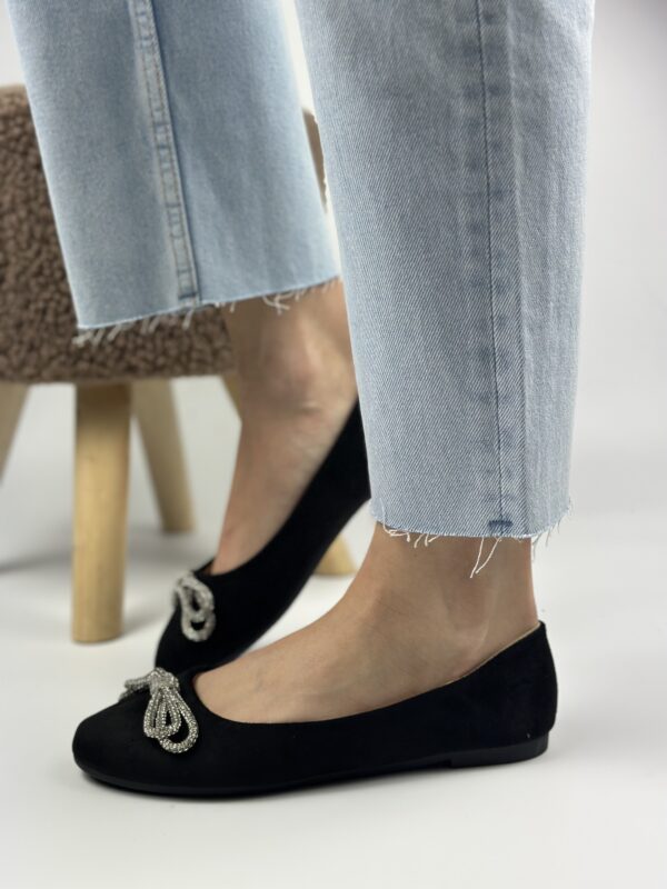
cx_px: 334
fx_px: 1233
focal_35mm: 48
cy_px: 444
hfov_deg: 30.3
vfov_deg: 39.7
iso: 80
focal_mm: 6.86
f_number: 1.78
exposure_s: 1/1085
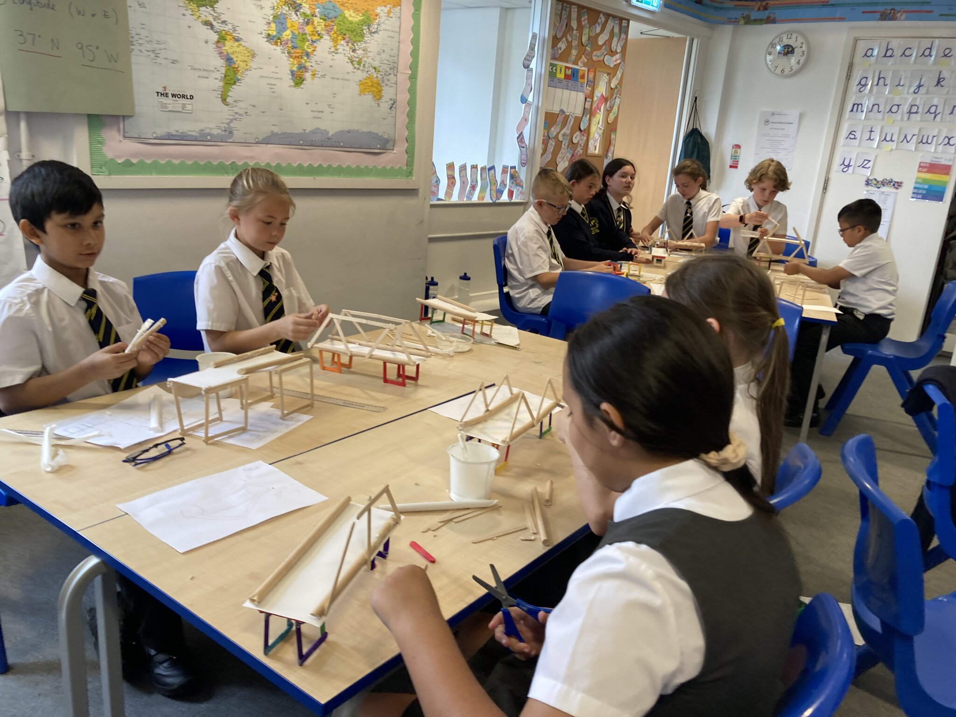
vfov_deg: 49.7
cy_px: 358
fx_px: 773
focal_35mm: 28
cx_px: 478
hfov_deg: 63.4
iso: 50
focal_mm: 3.99
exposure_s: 1/50
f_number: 1.8
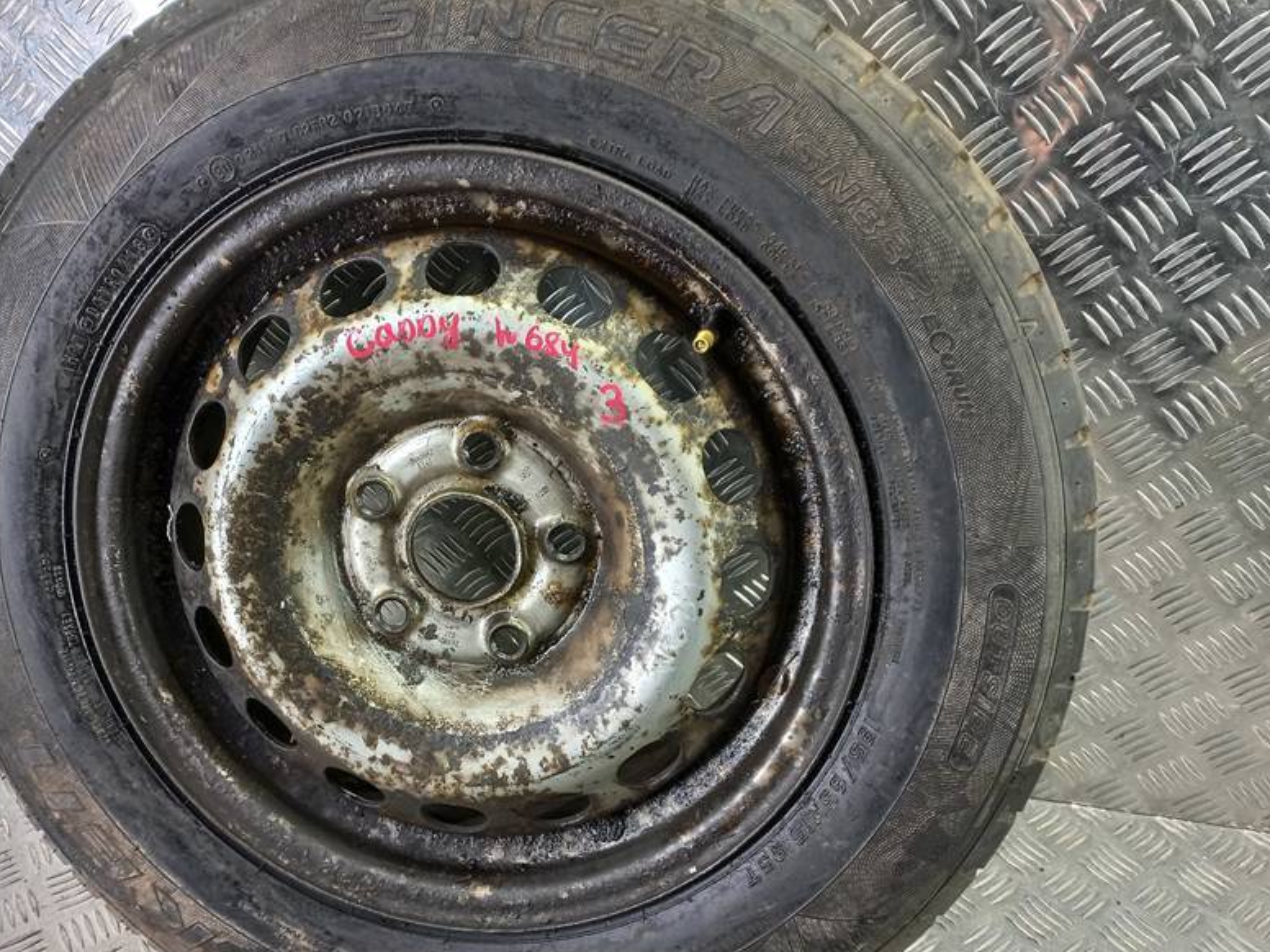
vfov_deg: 42.9
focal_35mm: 33
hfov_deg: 55.0
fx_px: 1211
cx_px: 509
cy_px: 494
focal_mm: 4.6
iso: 125
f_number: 1.8
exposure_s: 1/50
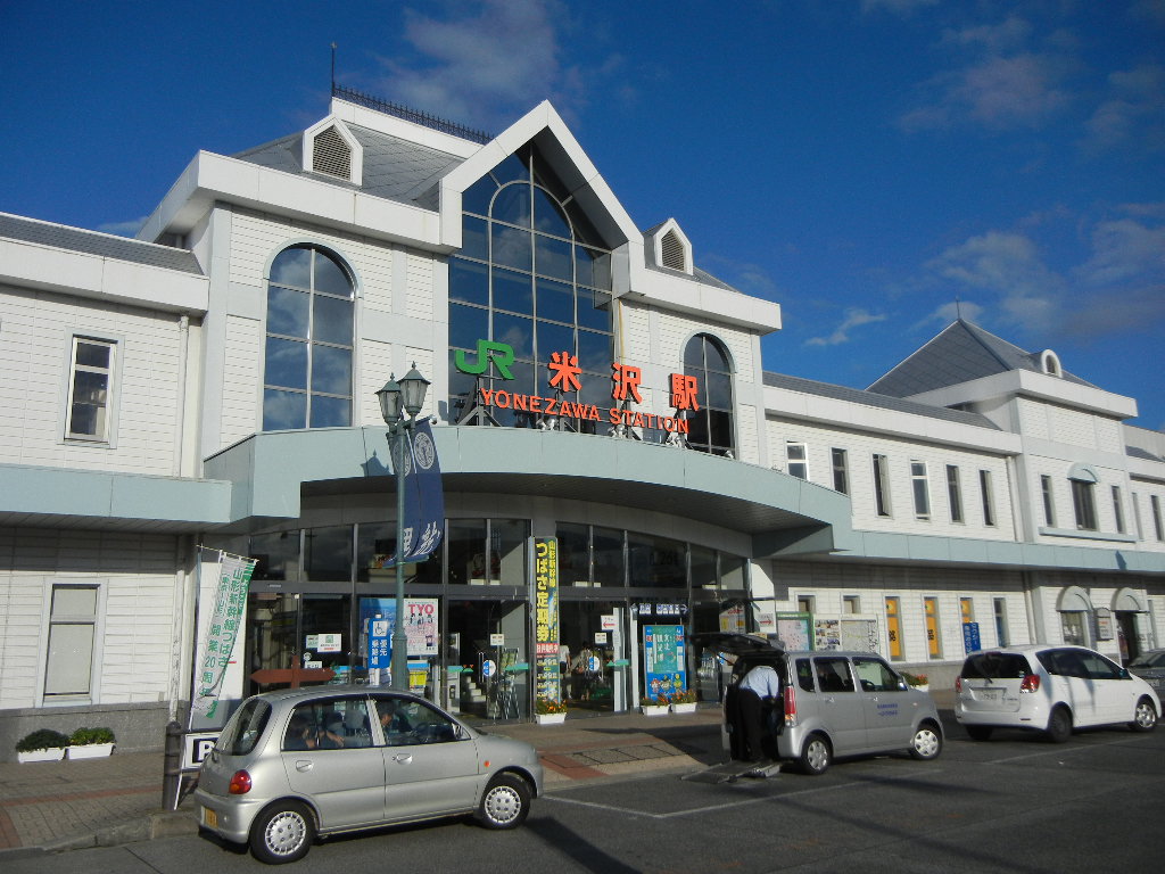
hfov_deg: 60.0
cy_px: 437
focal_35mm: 30
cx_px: 582
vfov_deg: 46.8
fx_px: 1010
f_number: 7
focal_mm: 5.4
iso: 160
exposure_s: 1/952
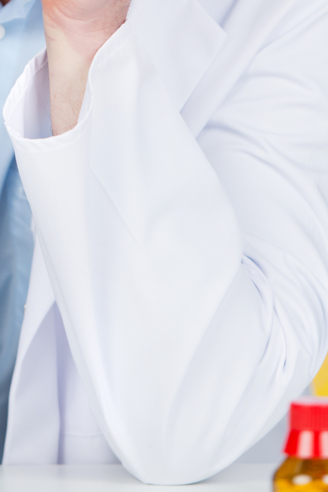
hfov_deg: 2.9
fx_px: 6450
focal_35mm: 472
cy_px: -135
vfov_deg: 4.4
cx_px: -19
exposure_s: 1/200
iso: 100
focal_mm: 150
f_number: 3.2
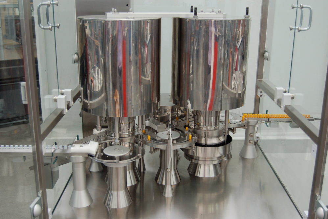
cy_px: 111
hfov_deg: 45.4
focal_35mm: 43
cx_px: 163
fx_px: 392
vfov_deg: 31.2
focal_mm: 28
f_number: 4.5
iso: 400
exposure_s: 1/80
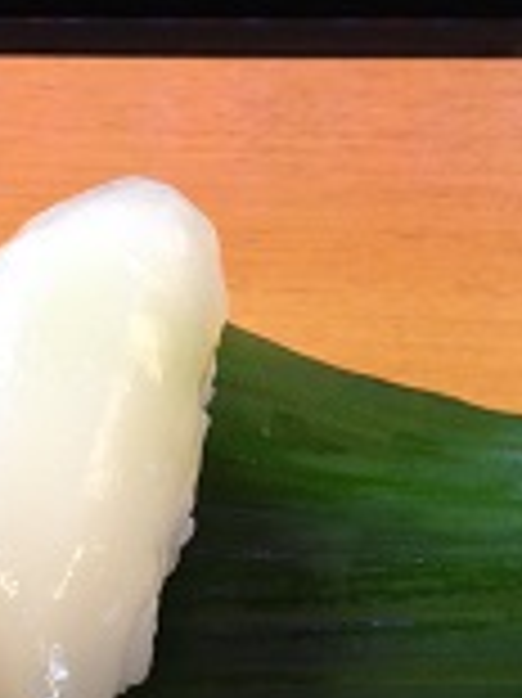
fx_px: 2054
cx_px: -72
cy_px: 392
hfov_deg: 14.1
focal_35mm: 102
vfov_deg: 19.3
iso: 100
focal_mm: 4.12
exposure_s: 1/20
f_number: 2.4
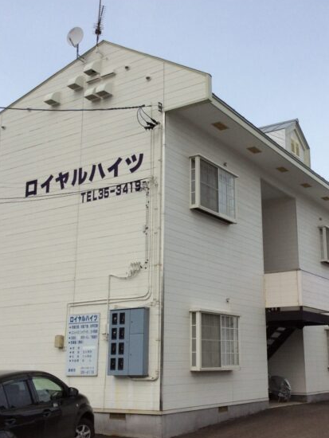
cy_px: 225
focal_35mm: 46
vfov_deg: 41.2
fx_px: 582
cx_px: 202
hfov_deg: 31.4
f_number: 2.4
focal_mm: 3.3
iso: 32
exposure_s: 1/2203
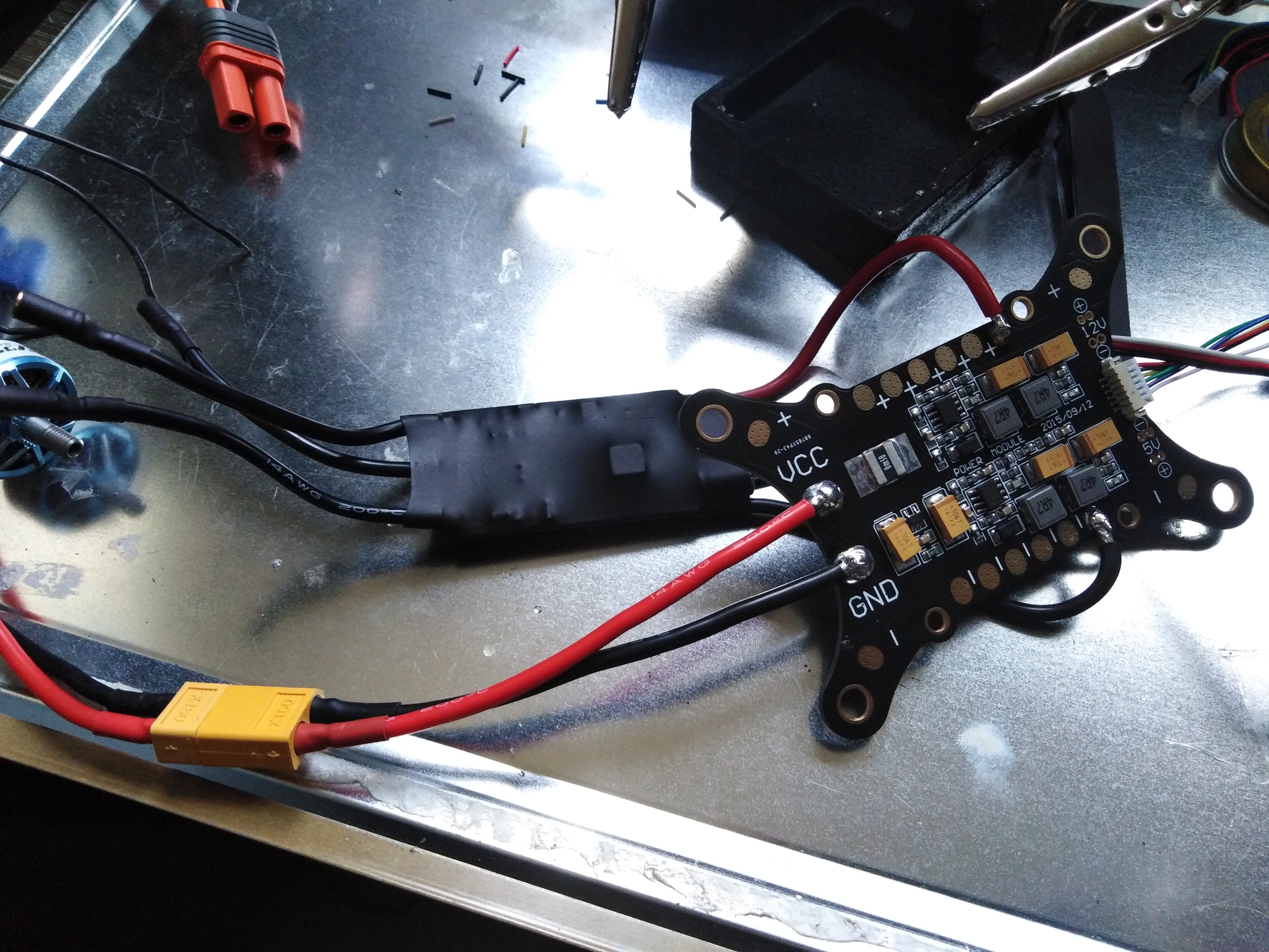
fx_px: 953
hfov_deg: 67.3
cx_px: 634
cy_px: 476
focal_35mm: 26
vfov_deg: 53.1
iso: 397
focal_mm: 3.46
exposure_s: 1/24
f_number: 2.2
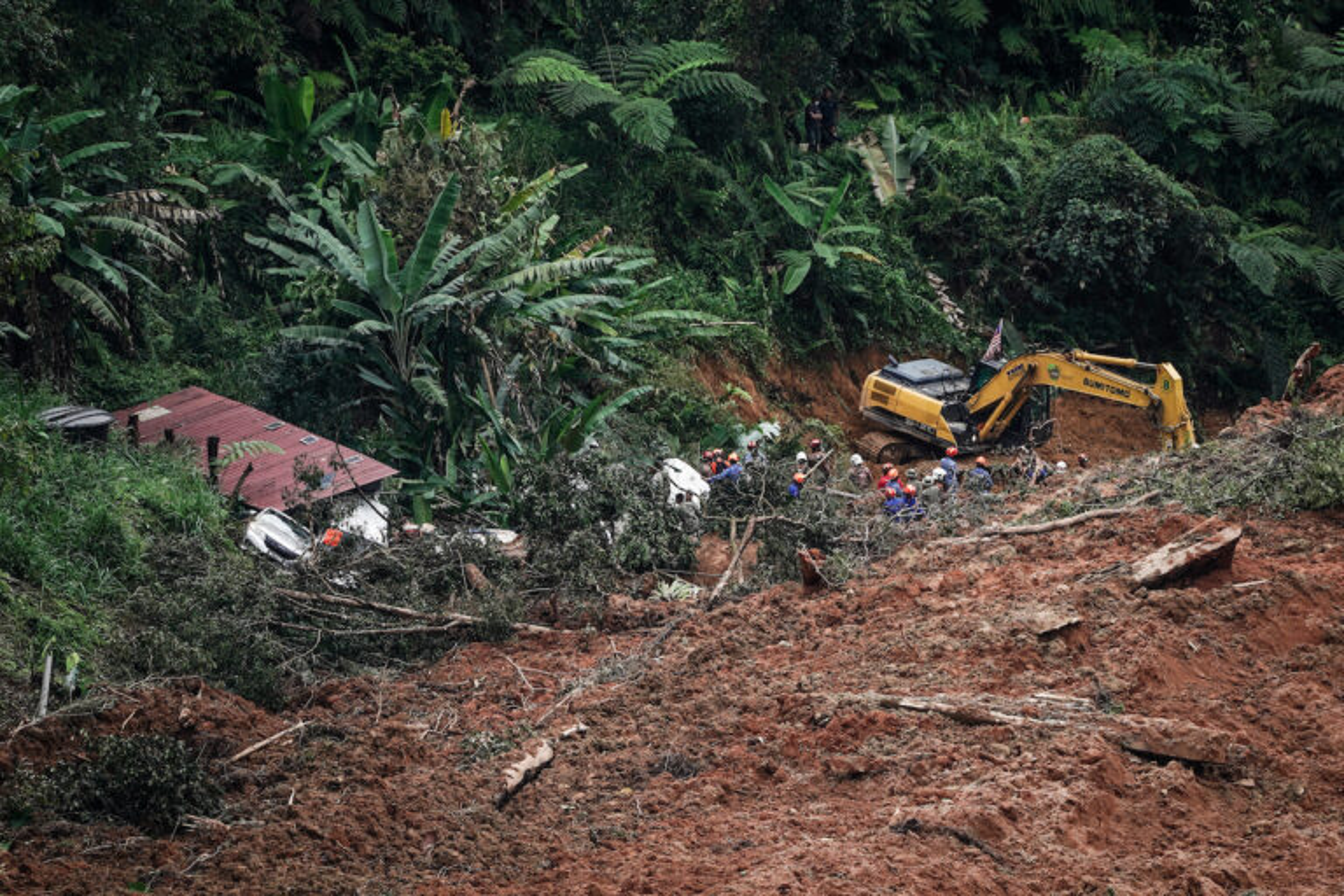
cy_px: 448
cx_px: 672
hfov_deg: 6.9
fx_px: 11199
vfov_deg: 4.6
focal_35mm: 300
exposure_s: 1/800
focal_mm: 200
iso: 200
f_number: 4
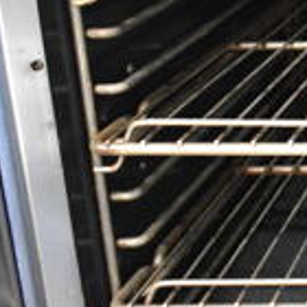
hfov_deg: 14.9
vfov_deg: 17.2
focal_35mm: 100
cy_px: 44
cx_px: 575
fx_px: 1003
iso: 2800
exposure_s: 1/30
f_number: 3.5
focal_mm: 18
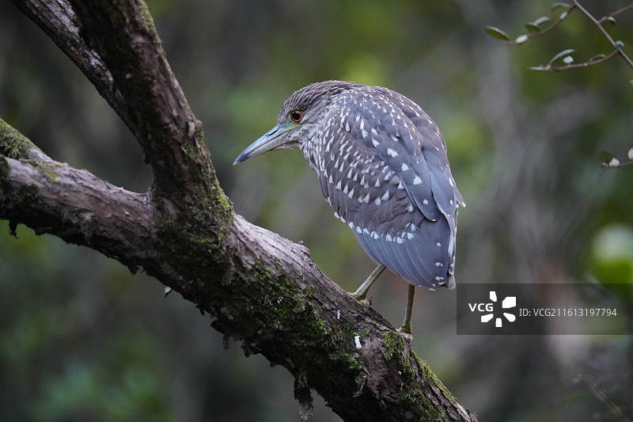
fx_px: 10547
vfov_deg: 2.3
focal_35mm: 600
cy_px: 211
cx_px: 316
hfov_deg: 3.4
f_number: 6.3
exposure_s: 1/250
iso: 5000
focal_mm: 600
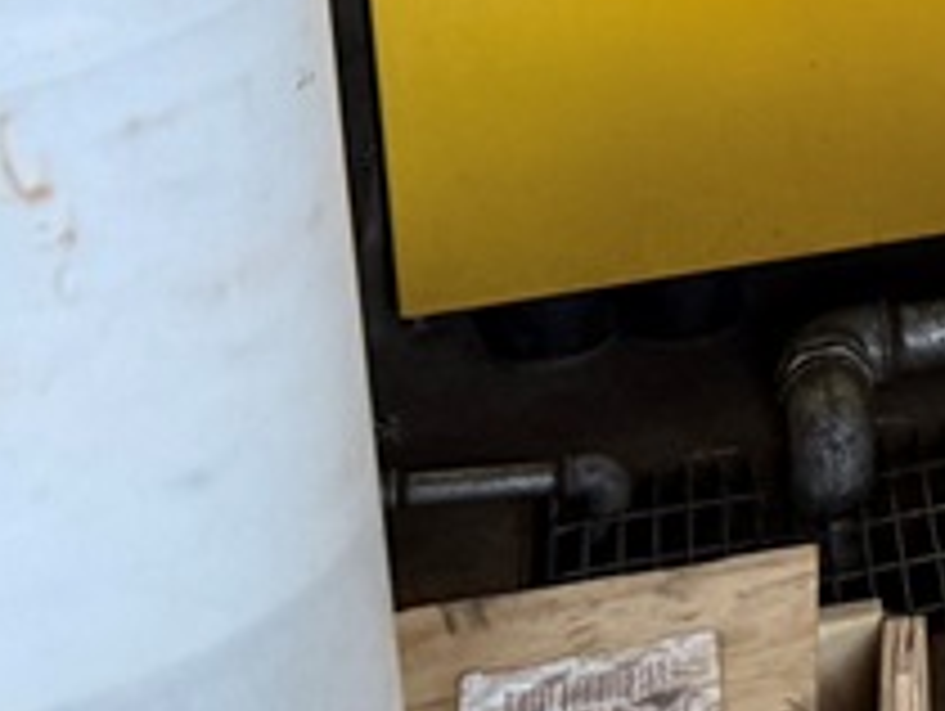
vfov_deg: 11.7
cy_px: -576
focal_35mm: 117
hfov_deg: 13.1
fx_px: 3198
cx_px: 2214
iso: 250
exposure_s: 1/60
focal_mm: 6.76
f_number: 1.78
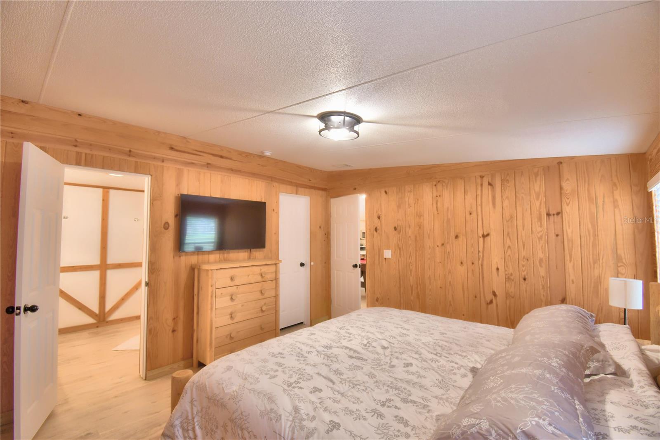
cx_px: 330
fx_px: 275
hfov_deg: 100.4
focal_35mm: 15
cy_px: 220
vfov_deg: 77.3
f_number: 4.5
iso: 450
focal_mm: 10
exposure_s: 1/30
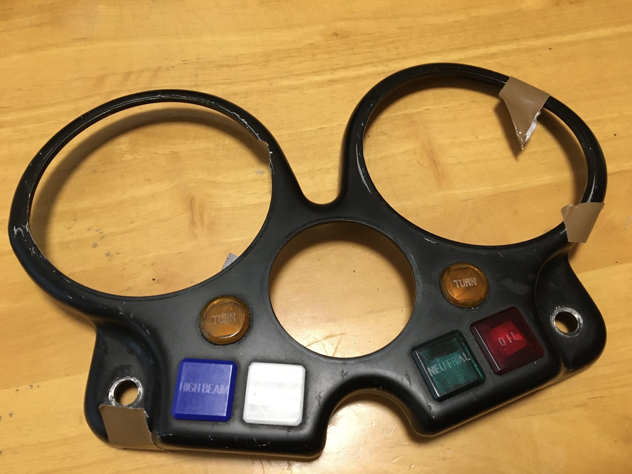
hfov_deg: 61.7
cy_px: 237
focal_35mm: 29
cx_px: 316
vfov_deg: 48.2
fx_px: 529
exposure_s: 1/30
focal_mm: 4.15
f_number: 2.2
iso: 160
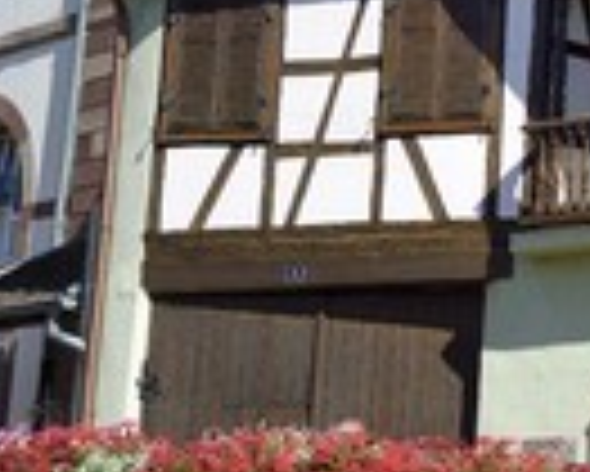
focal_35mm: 132
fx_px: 2307
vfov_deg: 11.7
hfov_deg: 13.6
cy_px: 166
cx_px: 914
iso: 200
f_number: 13
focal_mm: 44
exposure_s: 1/250
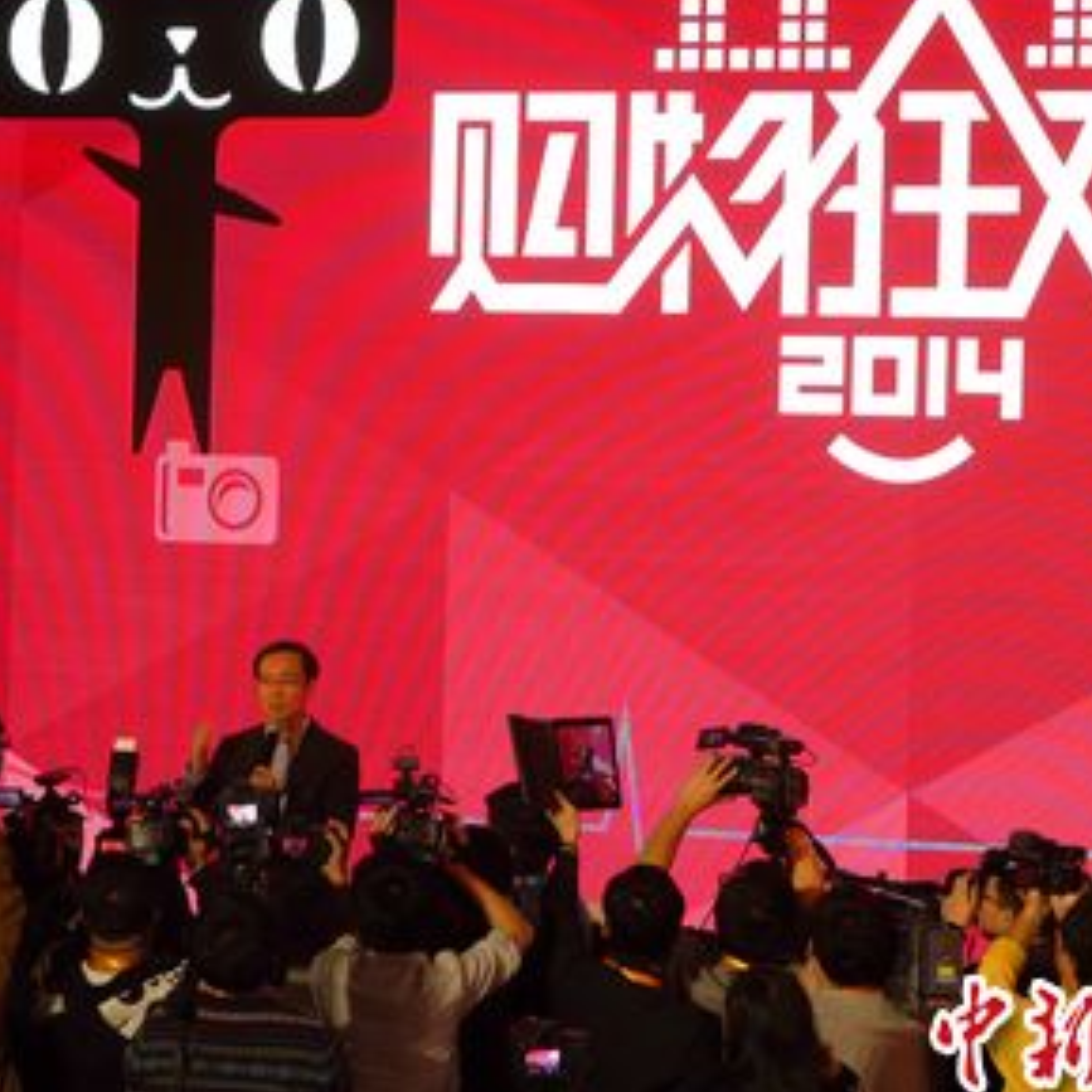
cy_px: 486
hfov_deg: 10.8
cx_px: 578
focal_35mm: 162
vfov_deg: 10.8
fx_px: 5782
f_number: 3.6
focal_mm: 17.5
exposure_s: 1/40
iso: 200
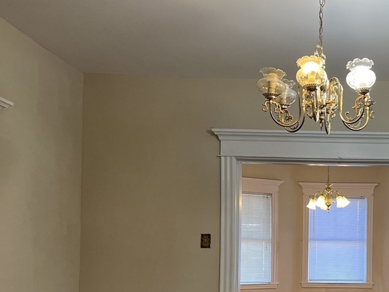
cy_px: 247
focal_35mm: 47
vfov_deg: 29.9
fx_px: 528
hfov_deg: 37.8
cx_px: 347
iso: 100
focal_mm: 5.7
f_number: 1.5
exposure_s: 1/120
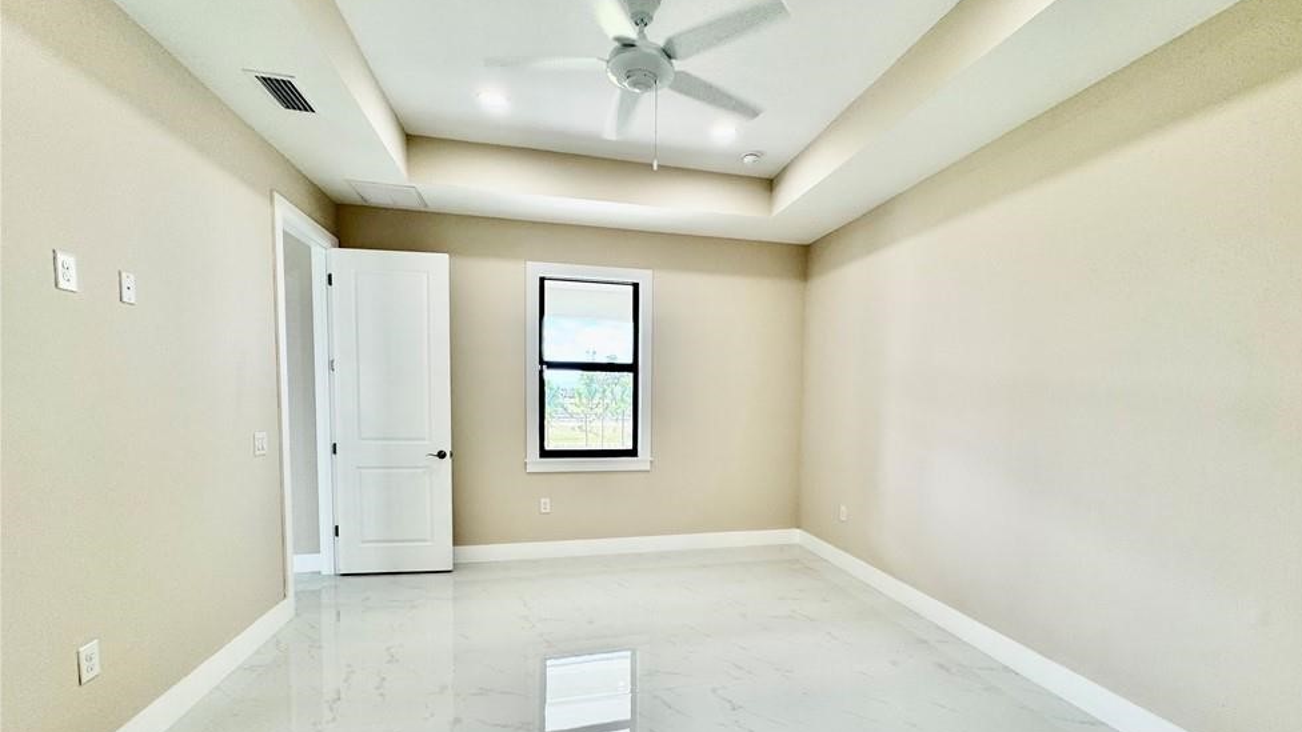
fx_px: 552
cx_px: 682
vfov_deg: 66.6
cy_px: 429
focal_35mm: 16
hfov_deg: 99.3
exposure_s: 1/120
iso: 64
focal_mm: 2.22
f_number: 2.2
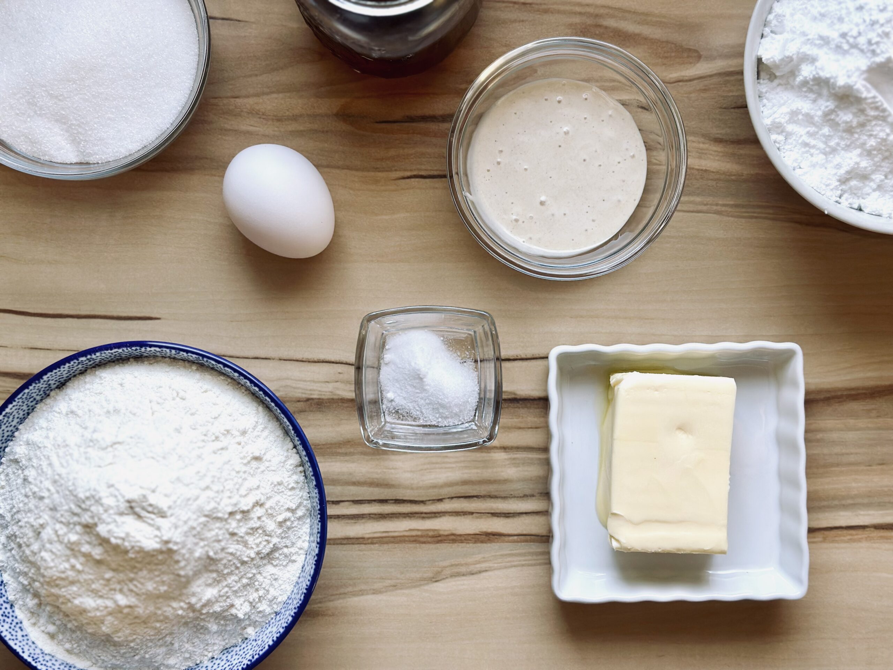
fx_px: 1238
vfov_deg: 30.3
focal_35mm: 48
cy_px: 335
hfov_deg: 39.7
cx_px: 446
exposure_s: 1/121
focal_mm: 6.86
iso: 125
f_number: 1.78
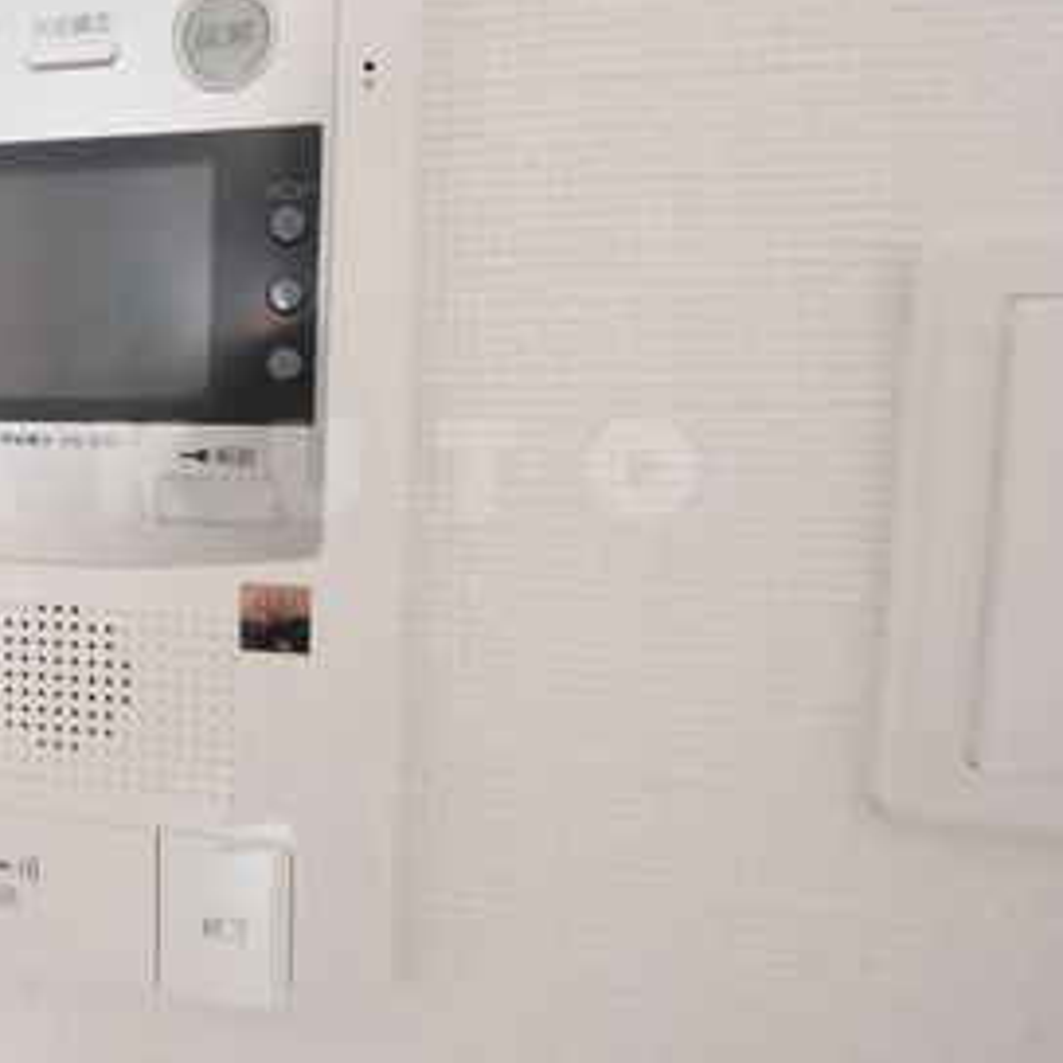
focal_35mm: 24
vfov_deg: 64.8
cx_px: 109
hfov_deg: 56.3
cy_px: 473
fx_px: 834
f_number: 4.5
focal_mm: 8
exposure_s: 1/20
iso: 1600
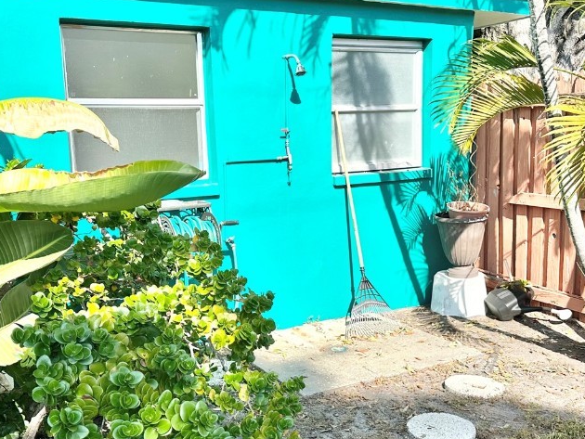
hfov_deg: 47.7
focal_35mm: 39
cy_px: 241
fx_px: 659
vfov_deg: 36.8
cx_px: 256
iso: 80
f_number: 1.78
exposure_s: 1/2591
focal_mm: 6.86
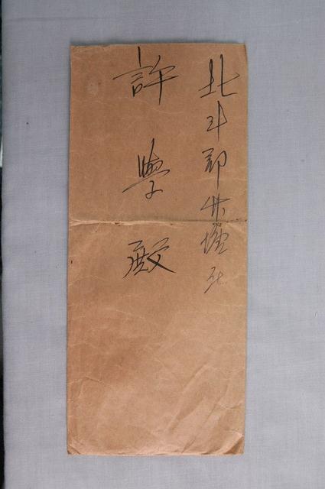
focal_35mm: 46
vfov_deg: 42.4
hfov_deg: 28.9
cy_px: 244
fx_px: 631
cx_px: 162
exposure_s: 1/10
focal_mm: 31
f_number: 8
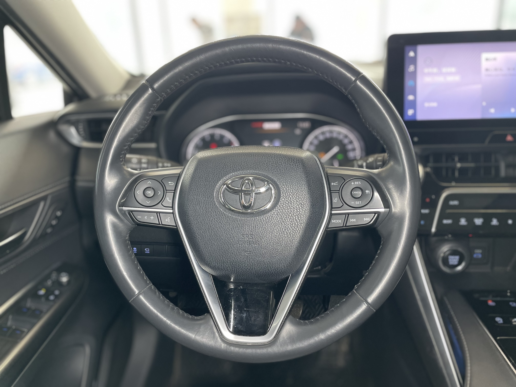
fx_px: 388
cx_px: 258
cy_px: 194
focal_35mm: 26
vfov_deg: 53.1
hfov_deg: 67.3
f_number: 1.6
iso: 125
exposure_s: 1/60
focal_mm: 4.2
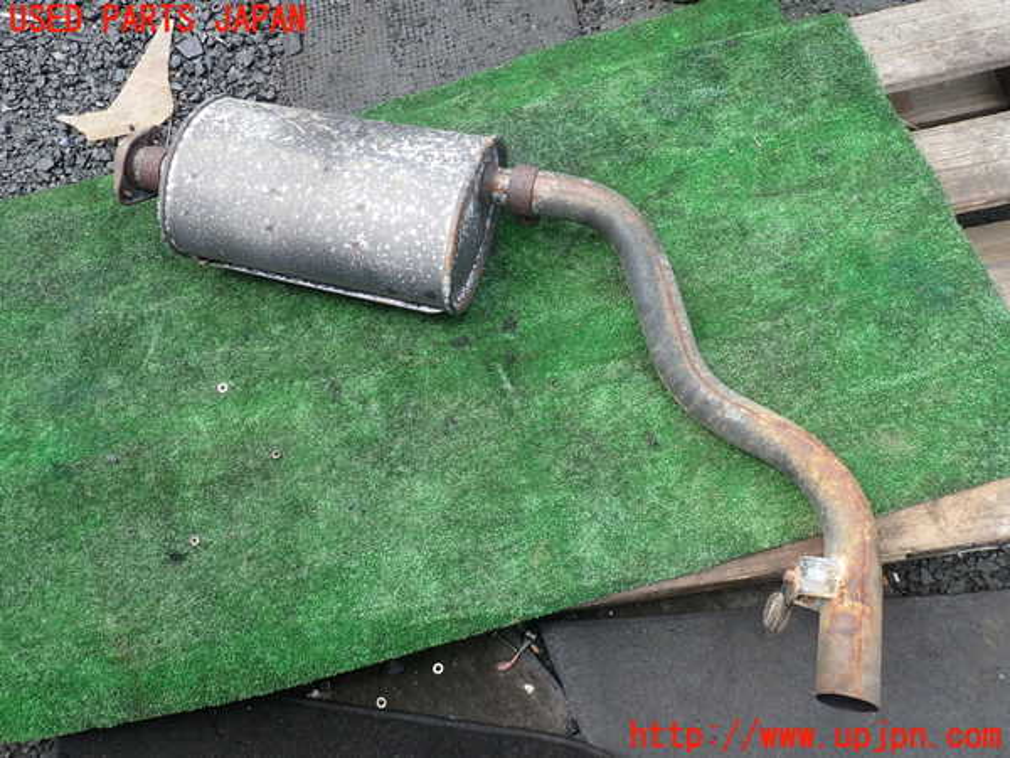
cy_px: 379
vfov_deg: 54.9
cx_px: 505
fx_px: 729
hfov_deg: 69.4
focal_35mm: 25
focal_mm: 4.5
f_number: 2.8
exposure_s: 1/320
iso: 100
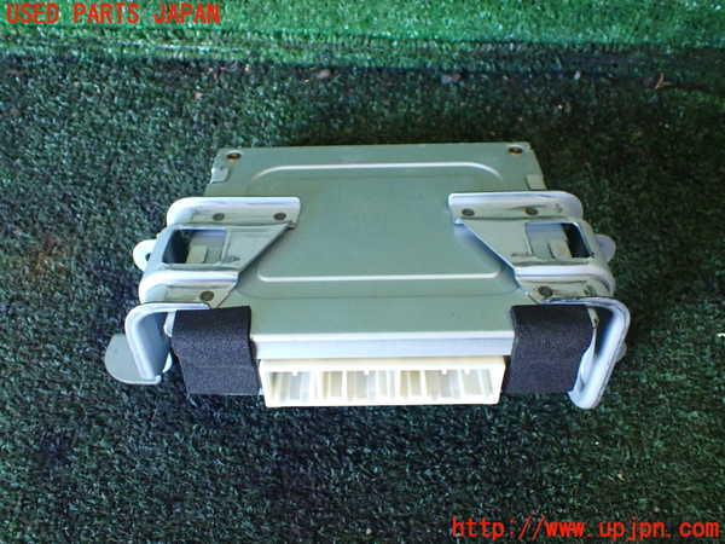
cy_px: 272
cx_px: 362
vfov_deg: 46.8
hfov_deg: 60.0
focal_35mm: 30
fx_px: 628
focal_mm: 5.4
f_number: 2.3
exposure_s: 1/80
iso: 800
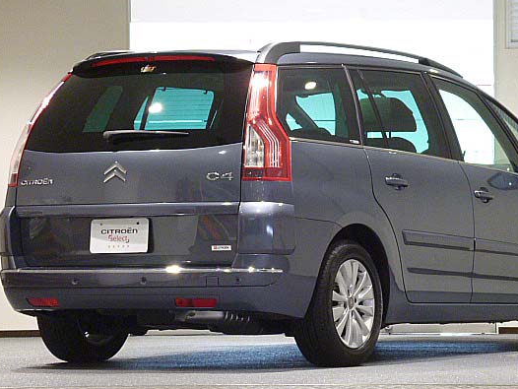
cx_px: 302
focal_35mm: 146
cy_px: 181
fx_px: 2186
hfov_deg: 13.5
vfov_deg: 10.2
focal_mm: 21.5
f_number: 6.4
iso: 400
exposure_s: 1/8
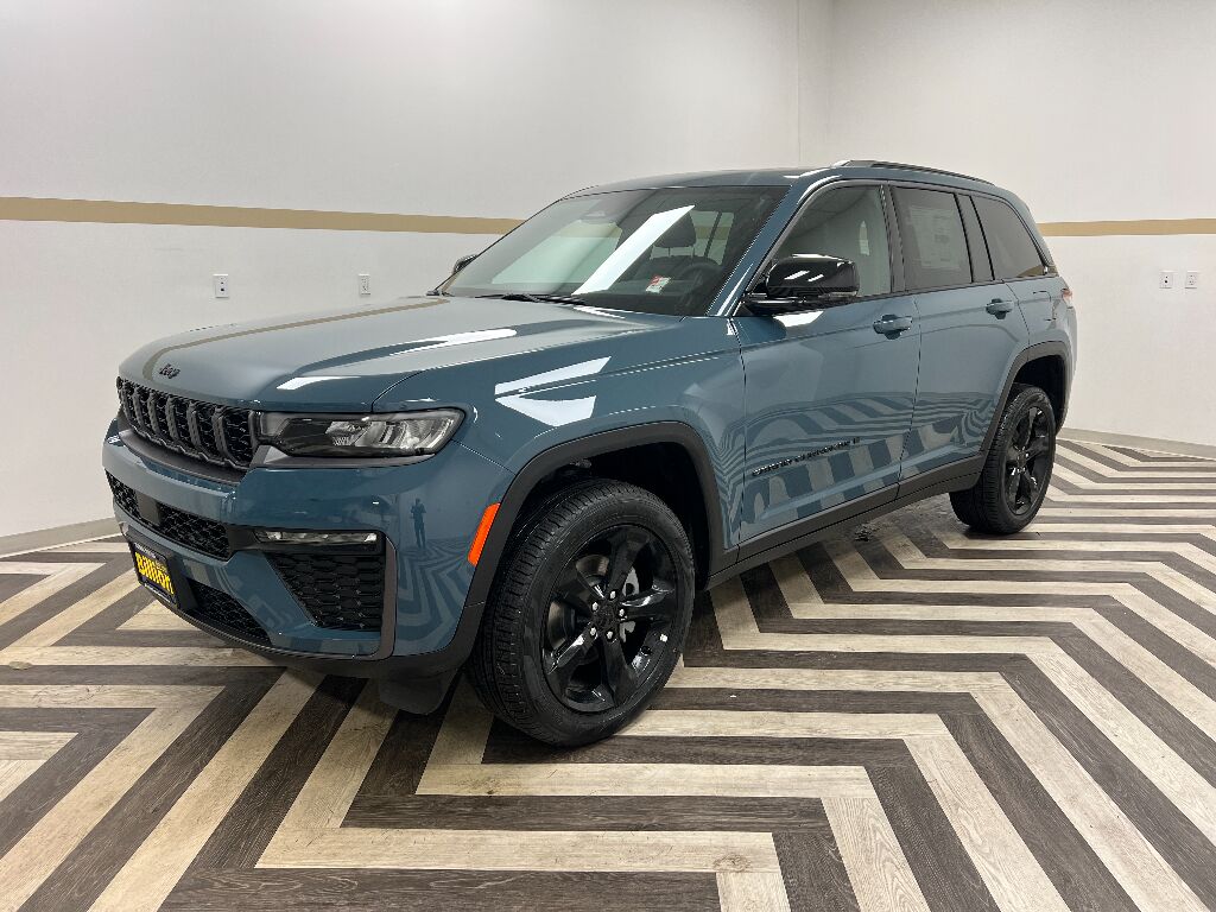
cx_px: 608
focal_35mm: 26
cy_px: 456
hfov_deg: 67.3
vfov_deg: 53.1
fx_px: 913
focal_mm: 5.7
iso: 100
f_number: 1.5
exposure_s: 1/120
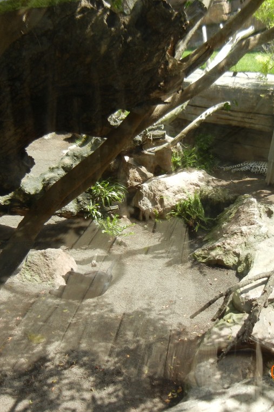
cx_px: 164
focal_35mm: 42
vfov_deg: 46.4
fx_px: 480
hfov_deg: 31.8
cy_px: 207
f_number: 3.5
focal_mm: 5.4
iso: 160
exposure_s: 1/404
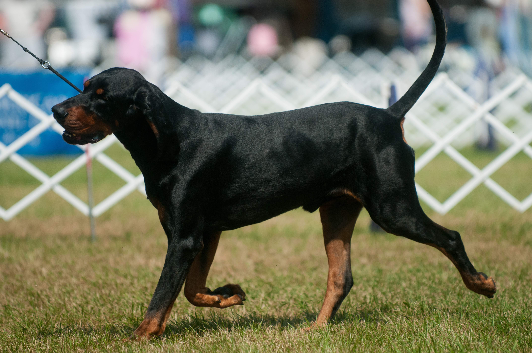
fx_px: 4428
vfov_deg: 4.6
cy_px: 176
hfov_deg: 6.9
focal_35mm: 300
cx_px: 266
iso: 400
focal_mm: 200
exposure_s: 1/8000
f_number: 2.8
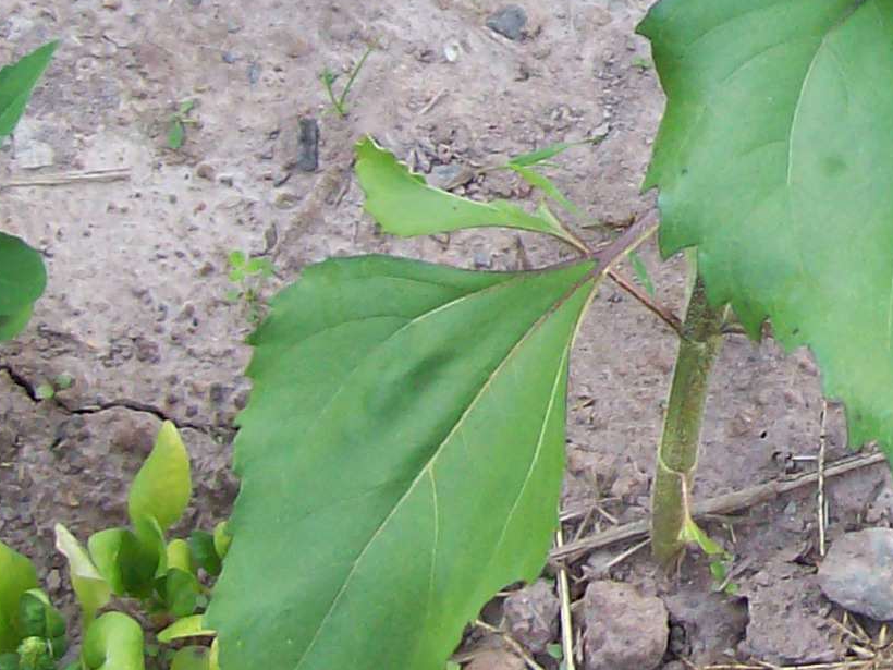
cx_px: 925
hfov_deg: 15.4
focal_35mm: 125
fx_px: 3225
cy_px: 38
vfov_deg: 11.8
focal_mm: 6
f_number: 2.7
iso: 80
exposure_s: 1/218
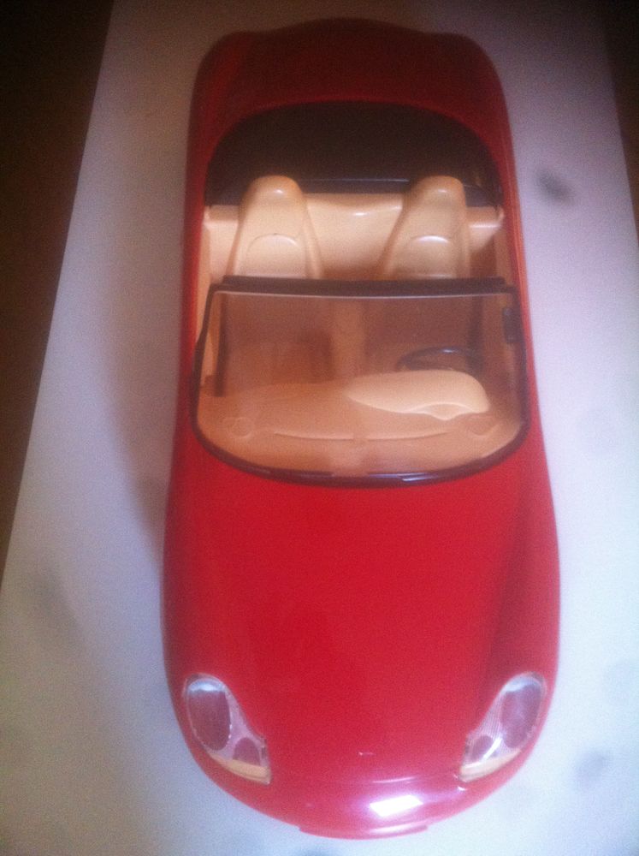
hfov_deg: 40.6
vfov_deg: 52.7
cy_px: 428
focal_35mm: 35
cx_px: 320
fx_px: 864
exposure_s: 1/15
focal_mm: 3.85
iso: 320
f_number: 2.8
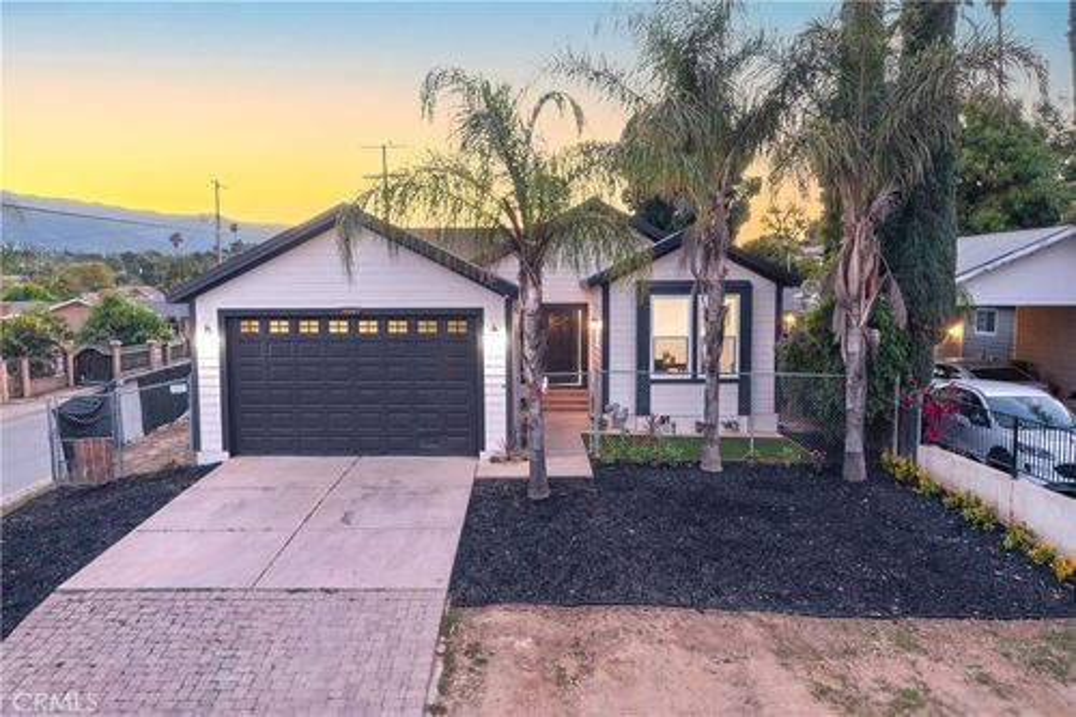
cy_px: 358
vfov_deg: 46.4
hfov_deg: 65.5
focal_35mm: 28
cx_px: 538
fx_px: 837
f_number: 4
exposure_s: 1/20
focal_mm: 10.26
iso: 400
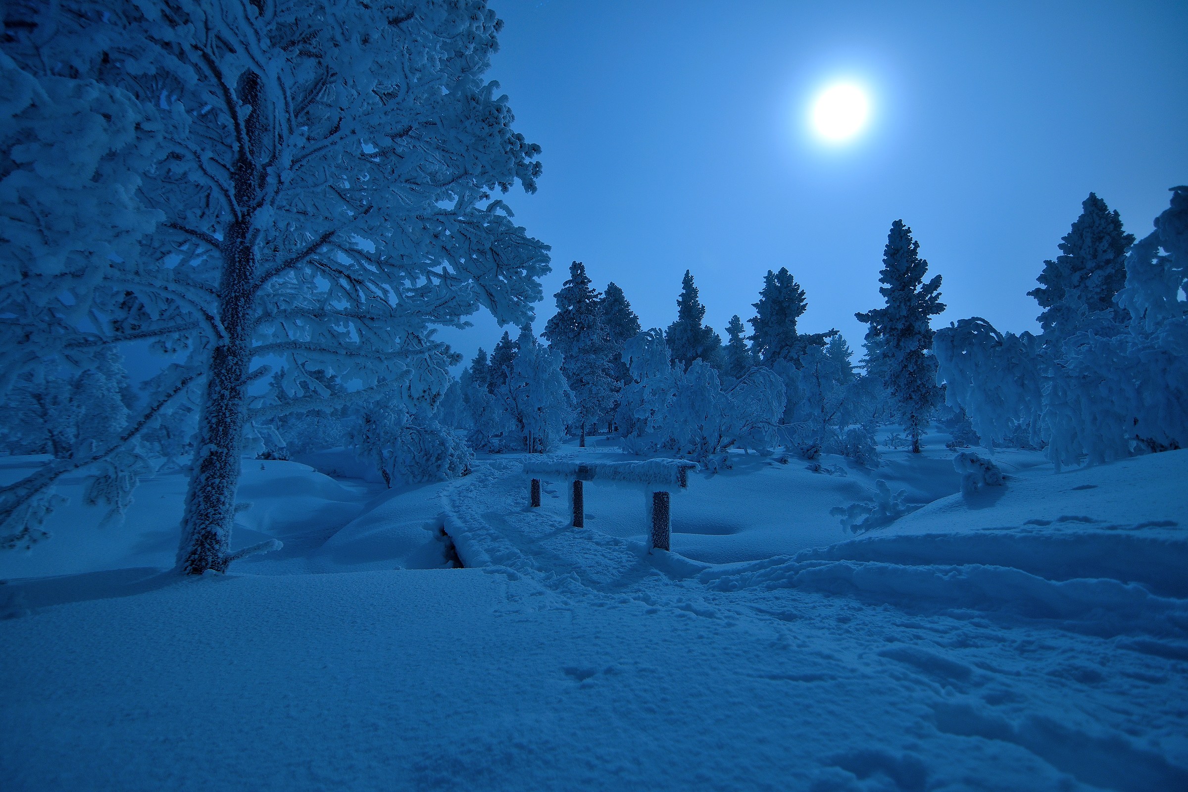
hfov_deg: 95.0
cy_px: 396
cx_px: 594
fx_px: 544
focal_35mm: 16
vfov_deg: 72.1
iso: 100
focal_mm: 11
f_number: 2.8
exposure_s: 30
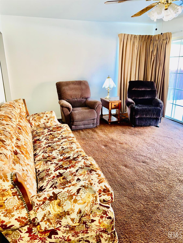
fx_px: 183
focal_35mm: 26
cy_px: 122
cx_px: 92
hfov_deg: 53.1
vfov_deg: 67.3
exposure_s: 1/20
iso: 40
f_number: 1.5
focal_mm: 5.7
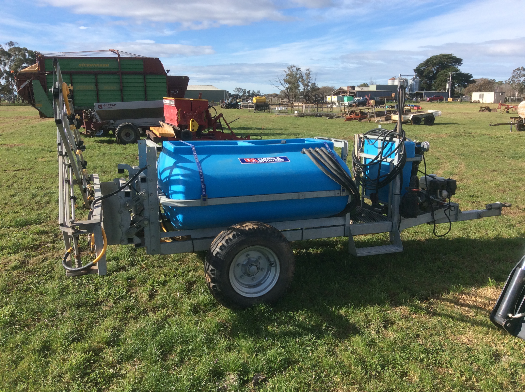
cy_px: 196
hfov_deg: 56.9
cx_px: 262
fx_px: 485
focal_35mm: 32
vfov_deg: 44.1
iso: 32
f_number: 2.4
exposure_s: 1/1244
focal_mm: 3.3
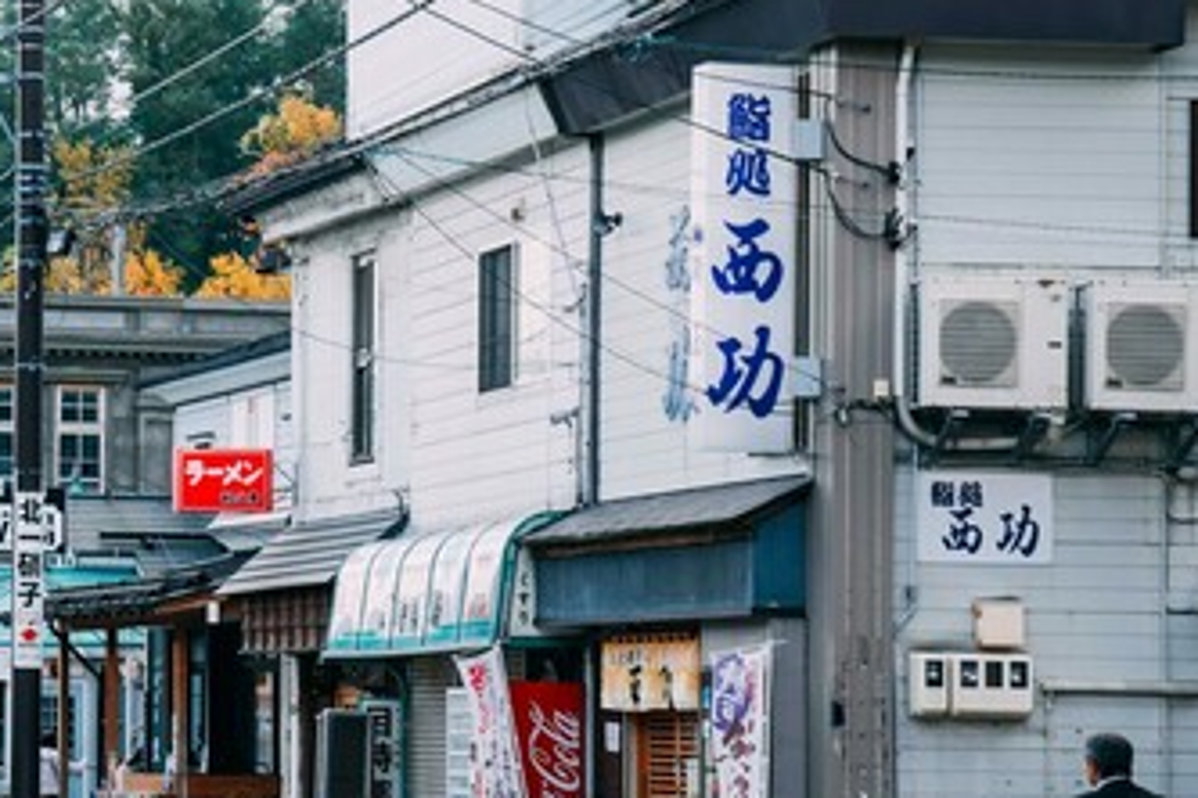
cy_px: 543
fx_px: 4326
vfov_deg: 10.5
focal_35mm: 130
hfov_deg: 15.3
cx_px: -194
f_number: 4.5
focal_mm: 51
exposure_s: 1/200
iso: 100
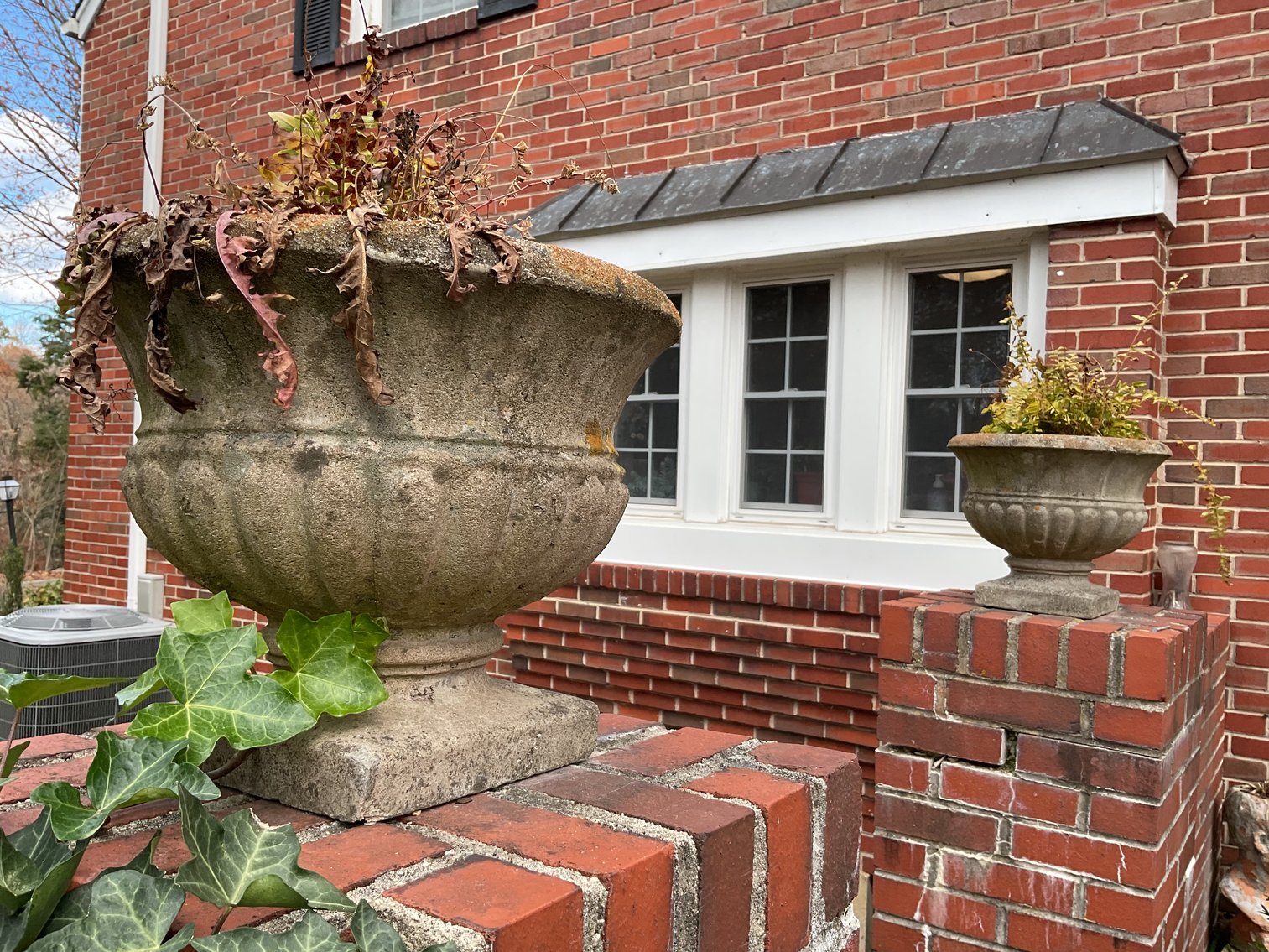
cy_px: 476
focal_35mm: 29
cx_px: 634
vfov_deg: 48.2
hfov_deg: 61.7
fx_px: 1063
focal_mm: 3
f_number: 1.8
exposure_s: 1/389
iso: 16
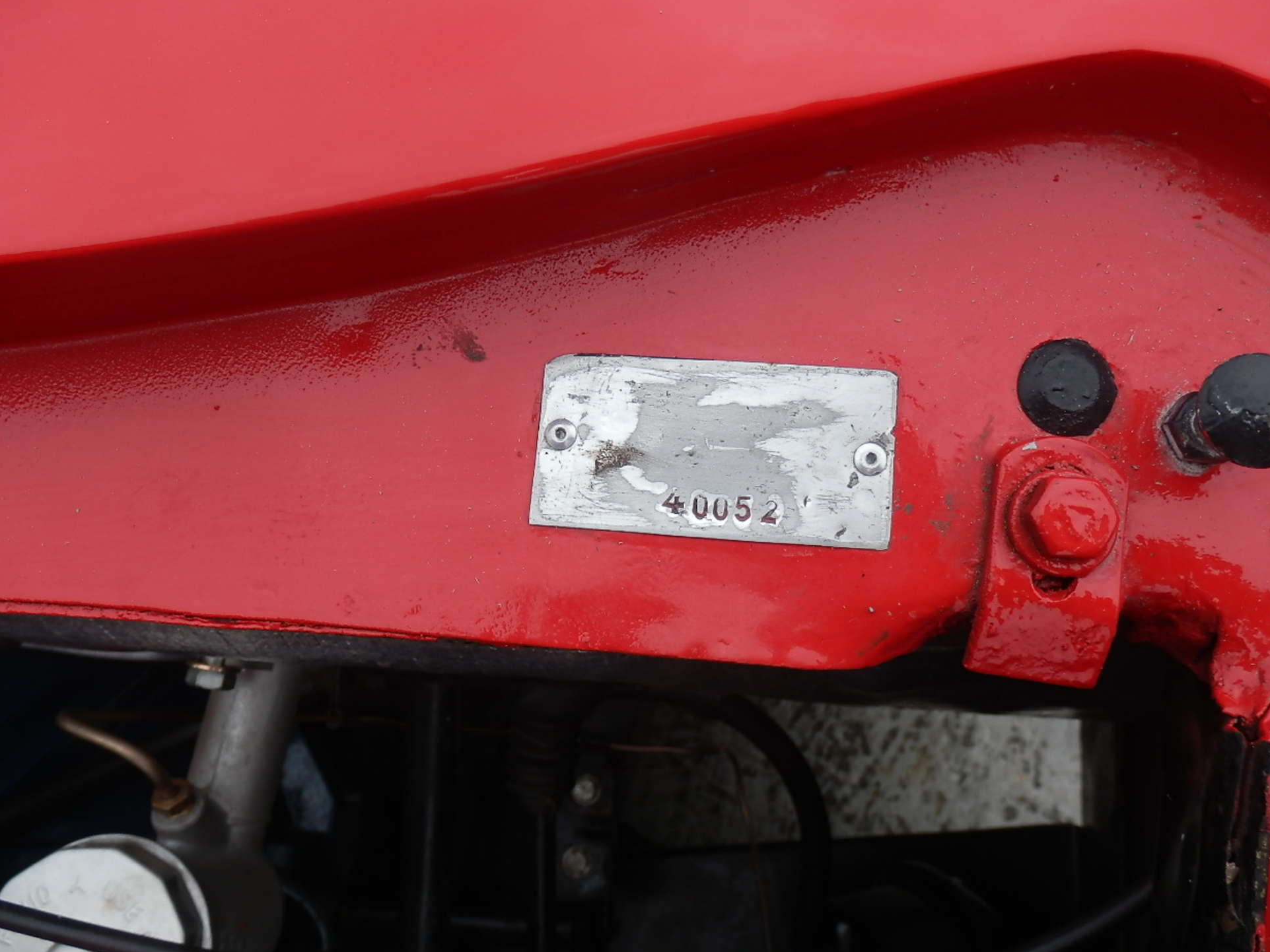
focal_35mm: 26
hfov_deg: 67.3
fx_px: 954
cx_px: 659
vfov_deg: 53.0
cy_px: 461
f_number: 3
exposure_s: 1/800
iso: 80
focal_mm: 4.5
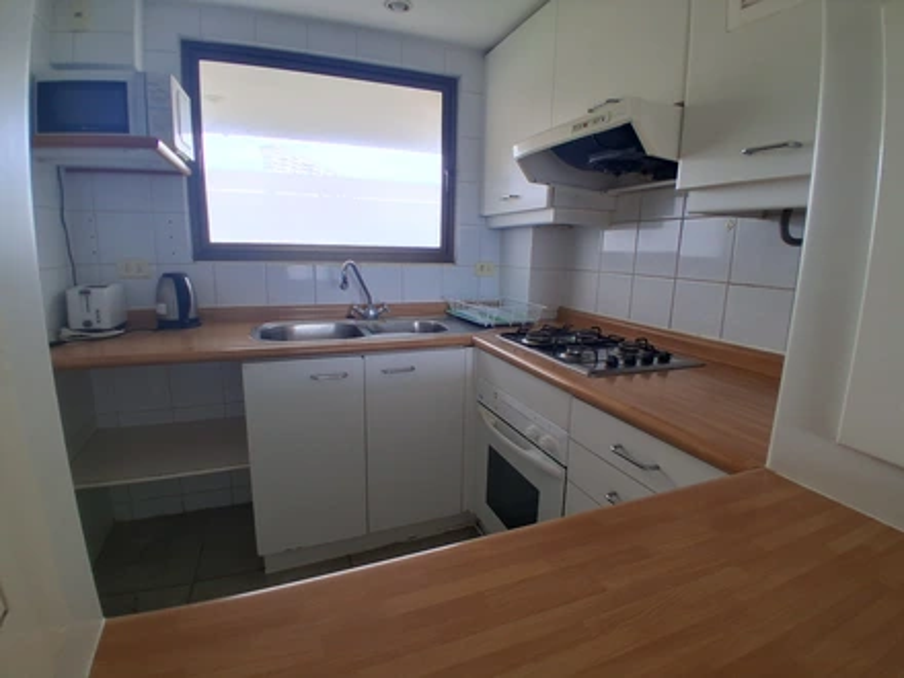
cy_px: 339
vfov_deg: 74.7
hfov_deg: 91.0
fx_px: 444
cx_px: 452
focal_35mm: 17
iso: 50
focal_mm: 1.4
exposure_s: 1/100
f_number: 2.2
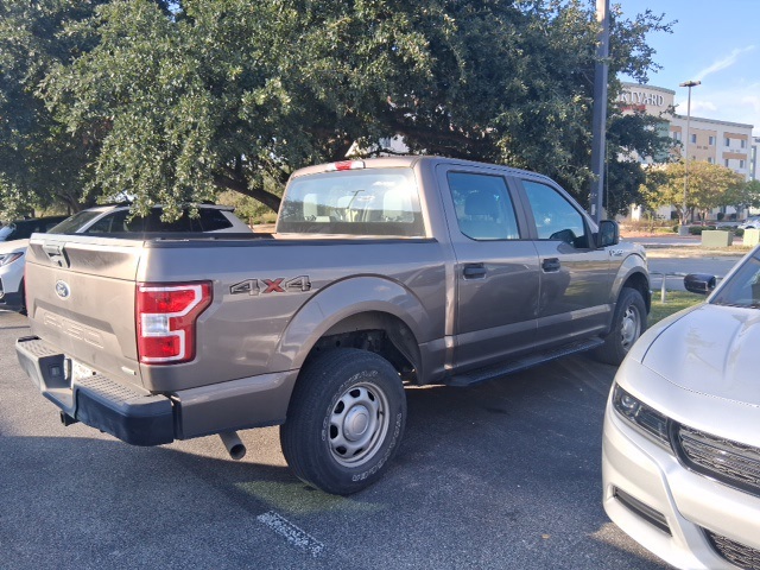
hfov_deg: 67.3
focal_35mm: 26
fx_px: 571
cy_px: 285
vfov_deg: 53.1
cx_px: 380
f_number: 1.8
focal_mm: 3.98
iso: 25
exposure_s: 1/247
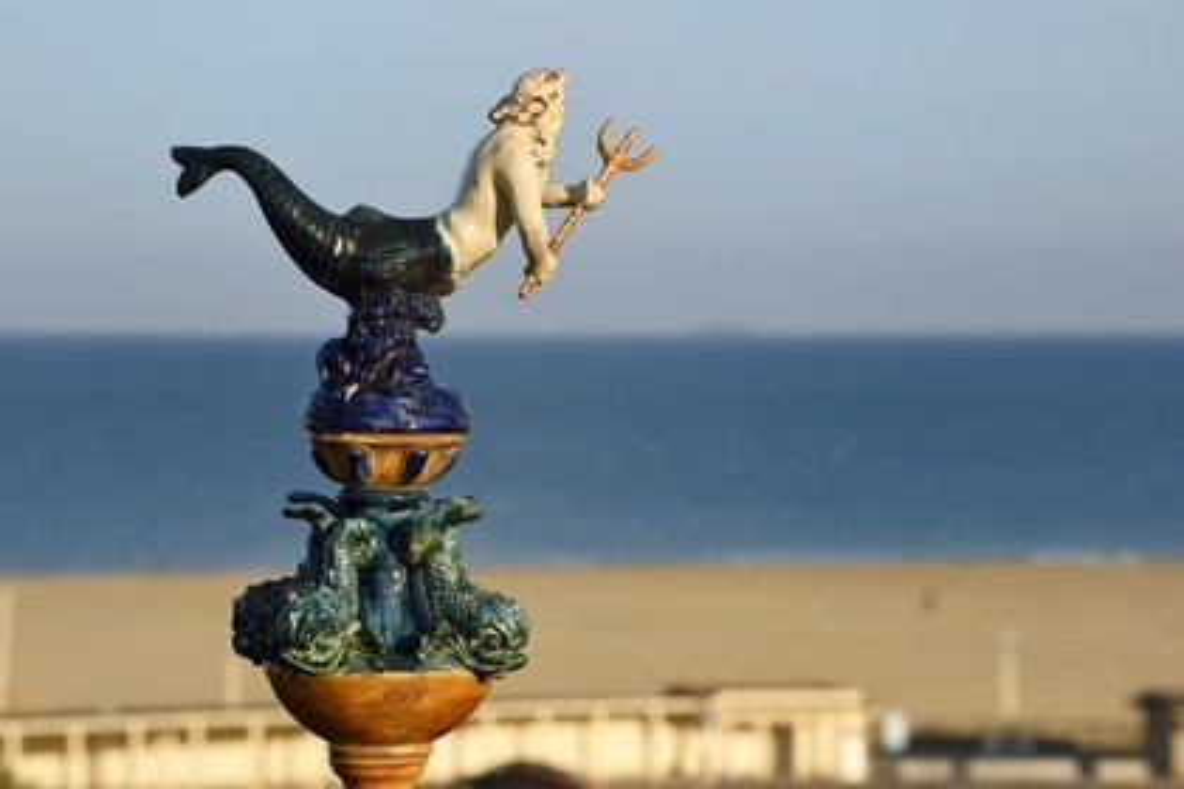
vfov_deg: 6.9
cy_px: 394
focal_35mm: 200
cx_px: 592
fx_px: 6577
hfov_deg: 10.3
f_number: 9
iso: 200
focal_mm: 200
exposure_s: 1/320
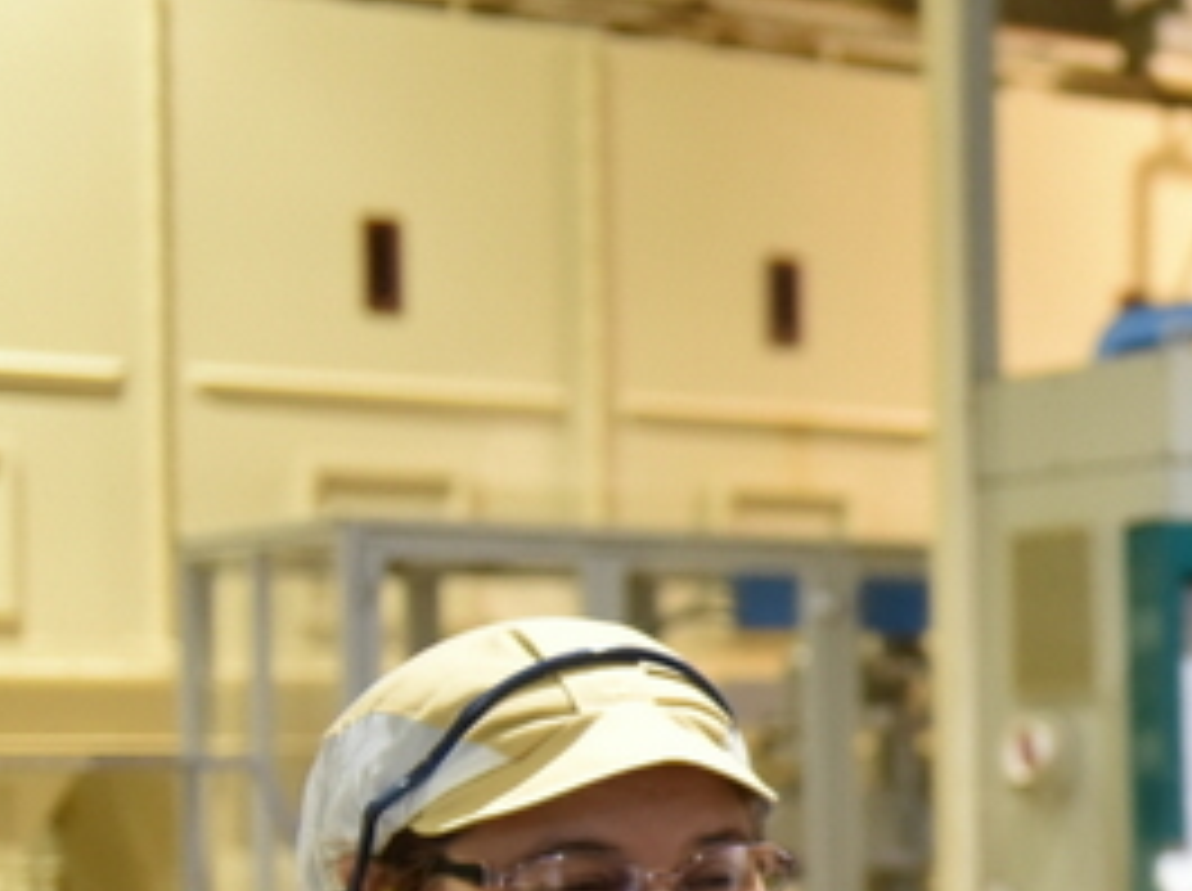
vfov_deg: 13.5
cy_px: 842
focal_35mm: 108
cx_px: 2105
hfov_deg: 15.7
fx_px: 3714
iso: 2800
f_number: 2.8
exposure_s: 1/125
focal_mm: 29
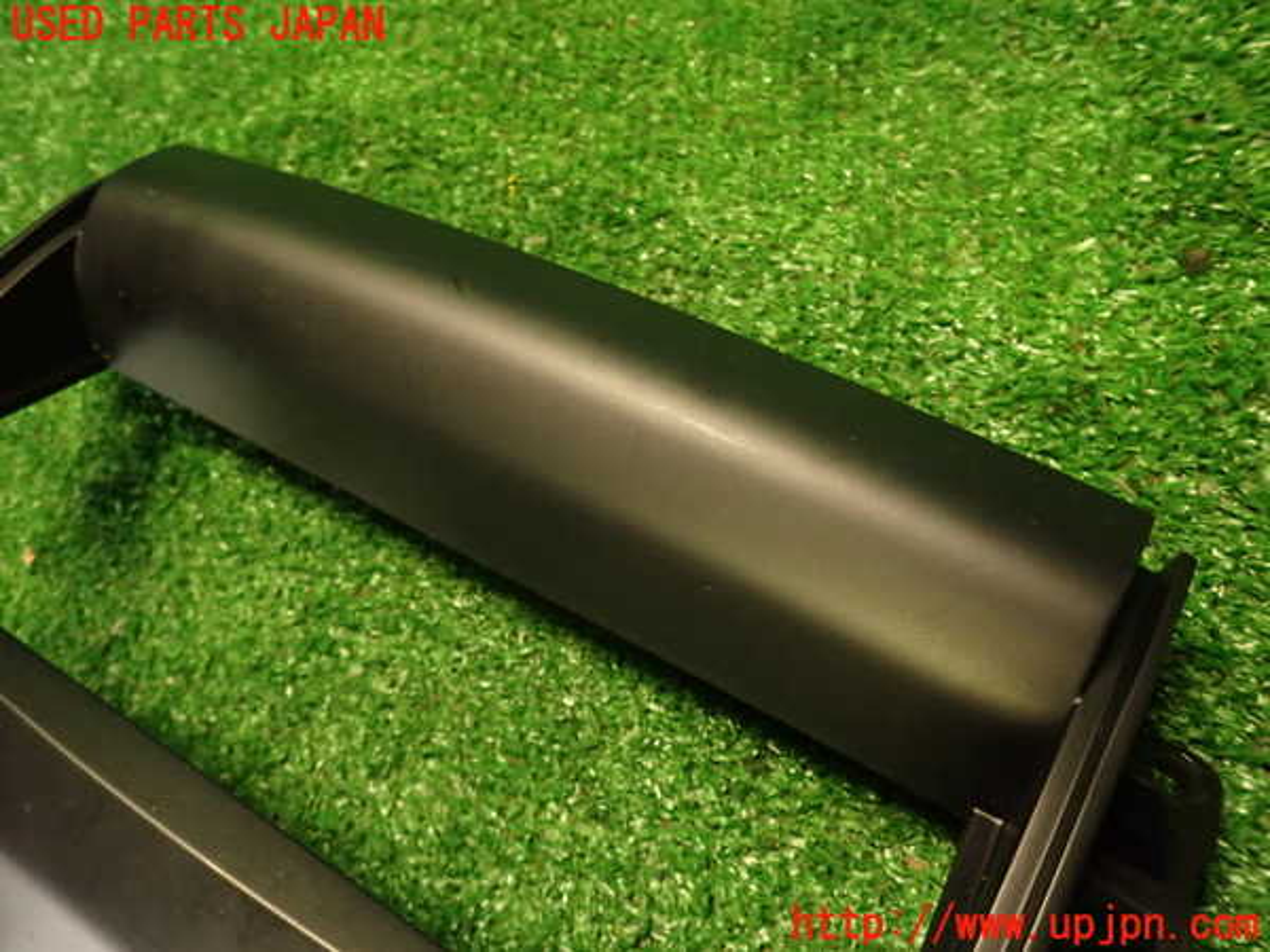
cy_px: 476
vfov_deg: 54.9
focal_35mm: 25
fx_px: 917
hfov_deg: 69.4
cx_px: 635
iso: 400
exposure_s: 1/30
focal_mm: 4.5
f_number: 2
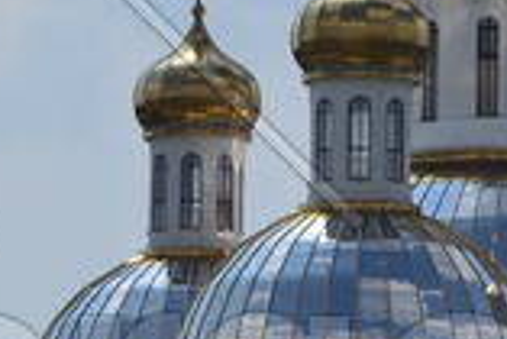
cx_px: 526
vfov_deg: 3.7
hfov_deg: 5.5
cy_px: 394
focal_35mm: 374
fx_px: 5269
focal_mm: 45
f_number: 5.3
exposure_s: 1/2500
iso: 200
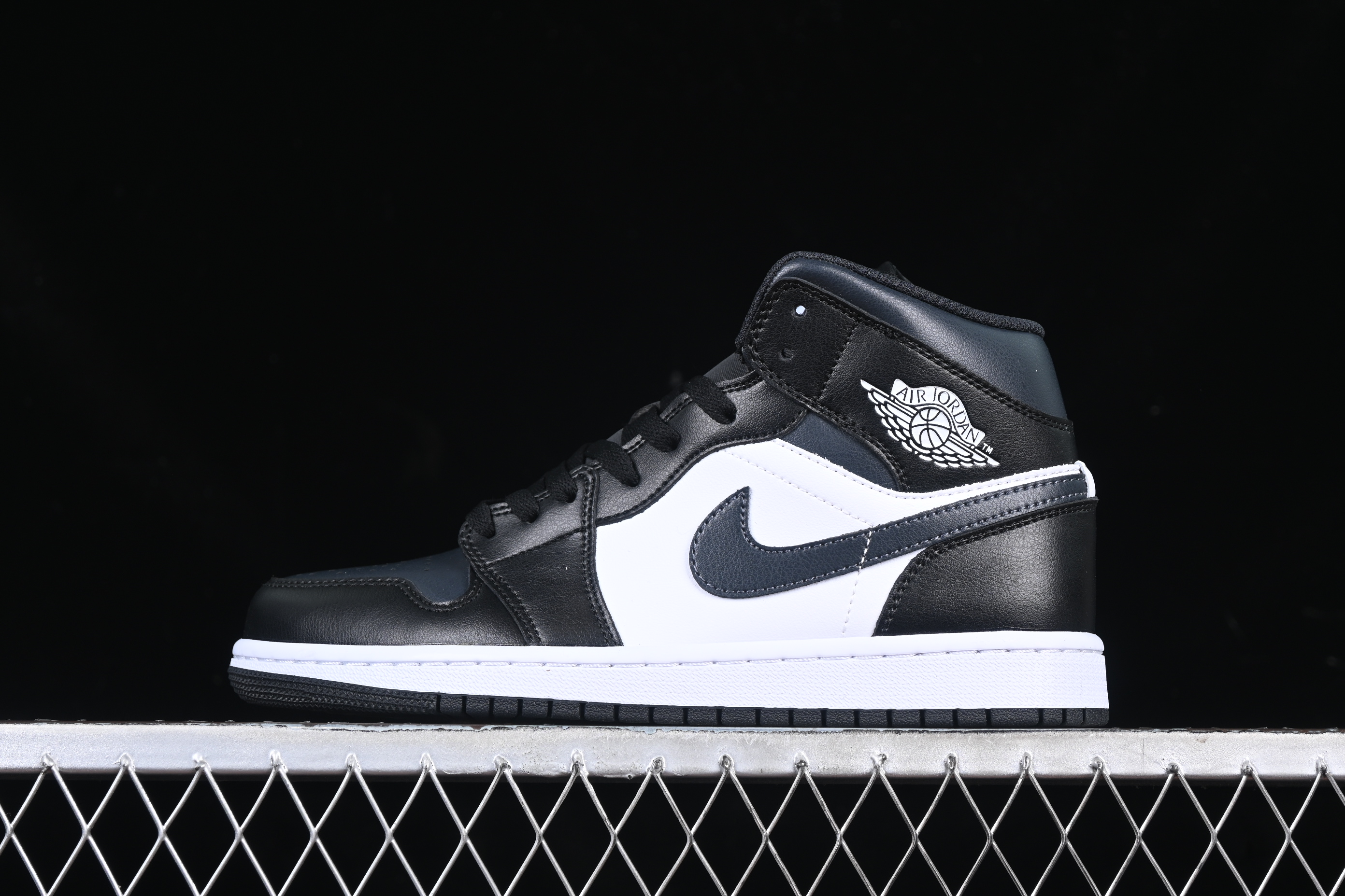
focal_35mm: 75
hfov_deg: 27.0
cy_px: 448
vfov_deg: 18.2
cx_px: 672
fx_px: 2802
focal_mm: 50
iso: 160
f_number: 6.3
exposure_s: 1/60
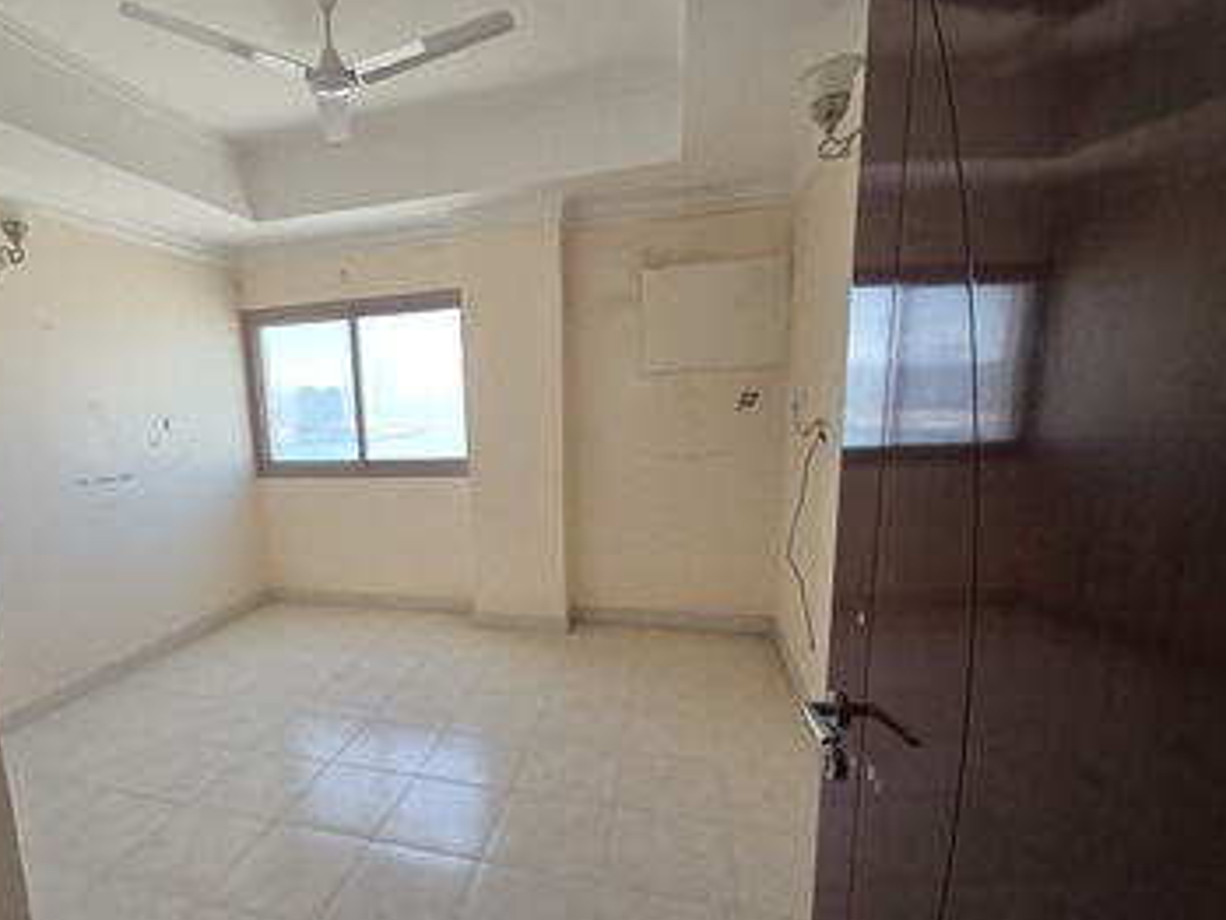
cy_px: 511
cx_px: 469
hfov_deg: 89.4
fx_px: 602
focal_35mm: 17
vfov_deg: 74.5
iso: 125
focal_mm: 2.2
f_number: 1.9
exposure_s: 1/100
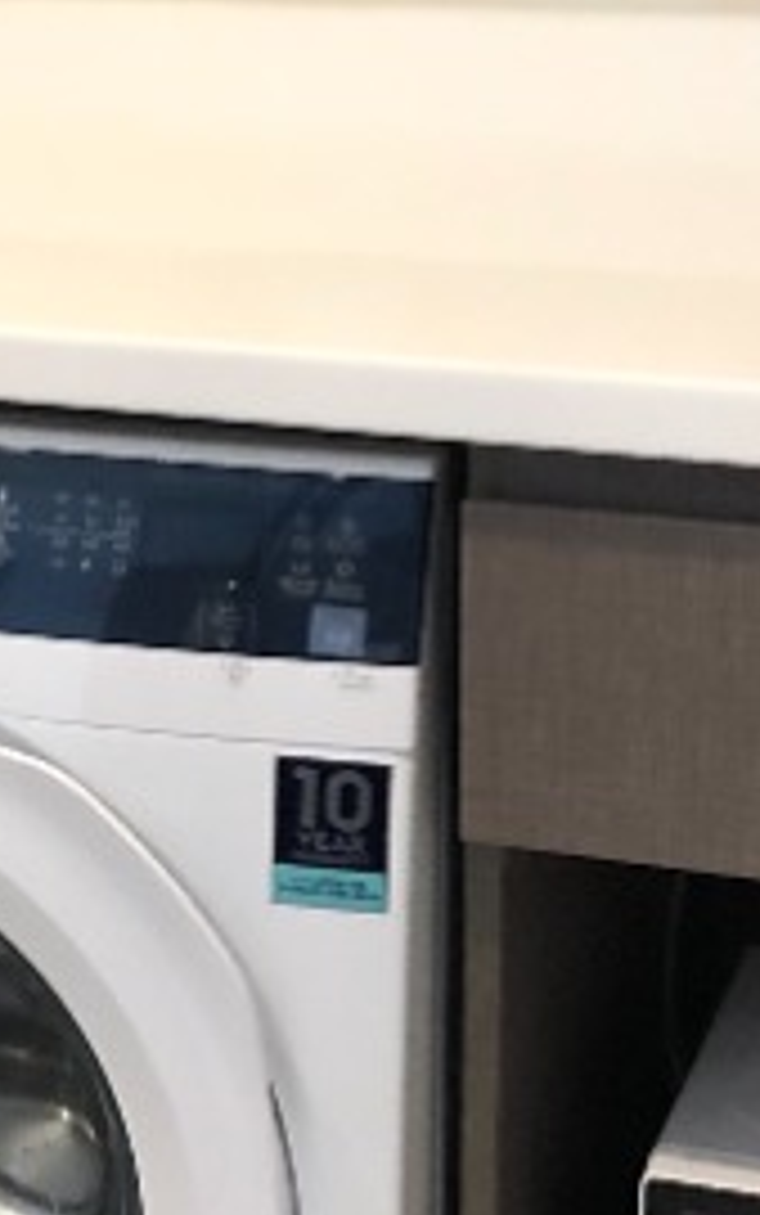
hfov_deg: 11.3
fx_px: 3642
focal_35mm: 110
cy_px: 243
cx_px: -441
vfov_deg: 18.8
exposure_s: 1/17
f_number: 1.8
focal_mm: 3.99
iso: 64
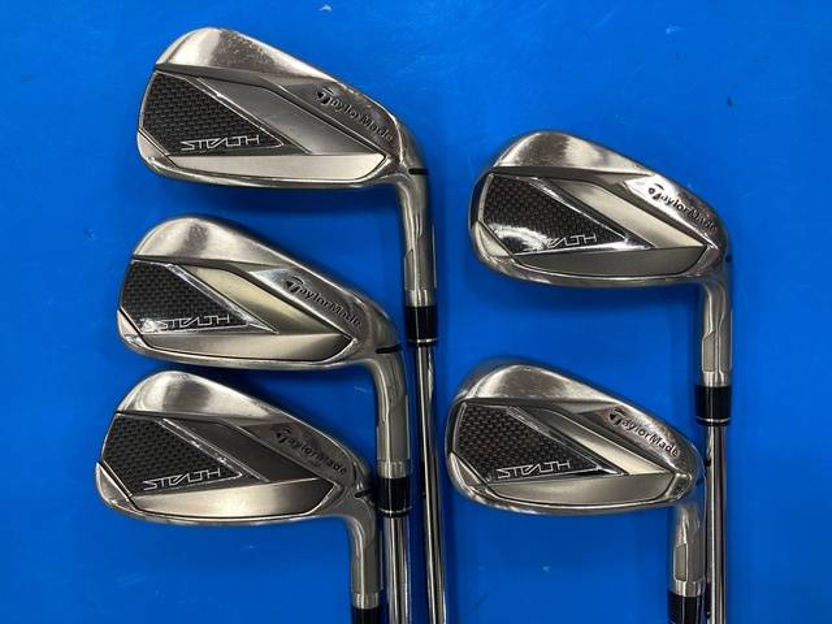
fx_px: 673
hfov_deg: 63.4
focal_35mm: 28
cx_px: 416
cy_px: 312
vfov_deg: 49.7
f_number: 1.8
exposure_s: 1/100
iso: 64
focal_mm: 3.99
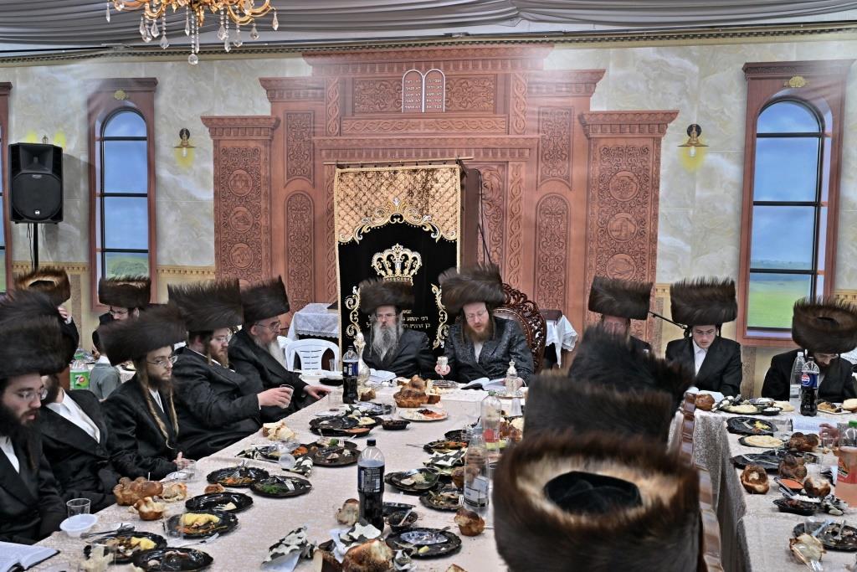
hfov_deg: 53.1
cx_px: 428
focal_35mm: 36
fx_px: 857
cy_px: 286
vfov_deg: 36.9
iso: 500
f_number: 4
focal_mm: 24
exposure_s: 1/160
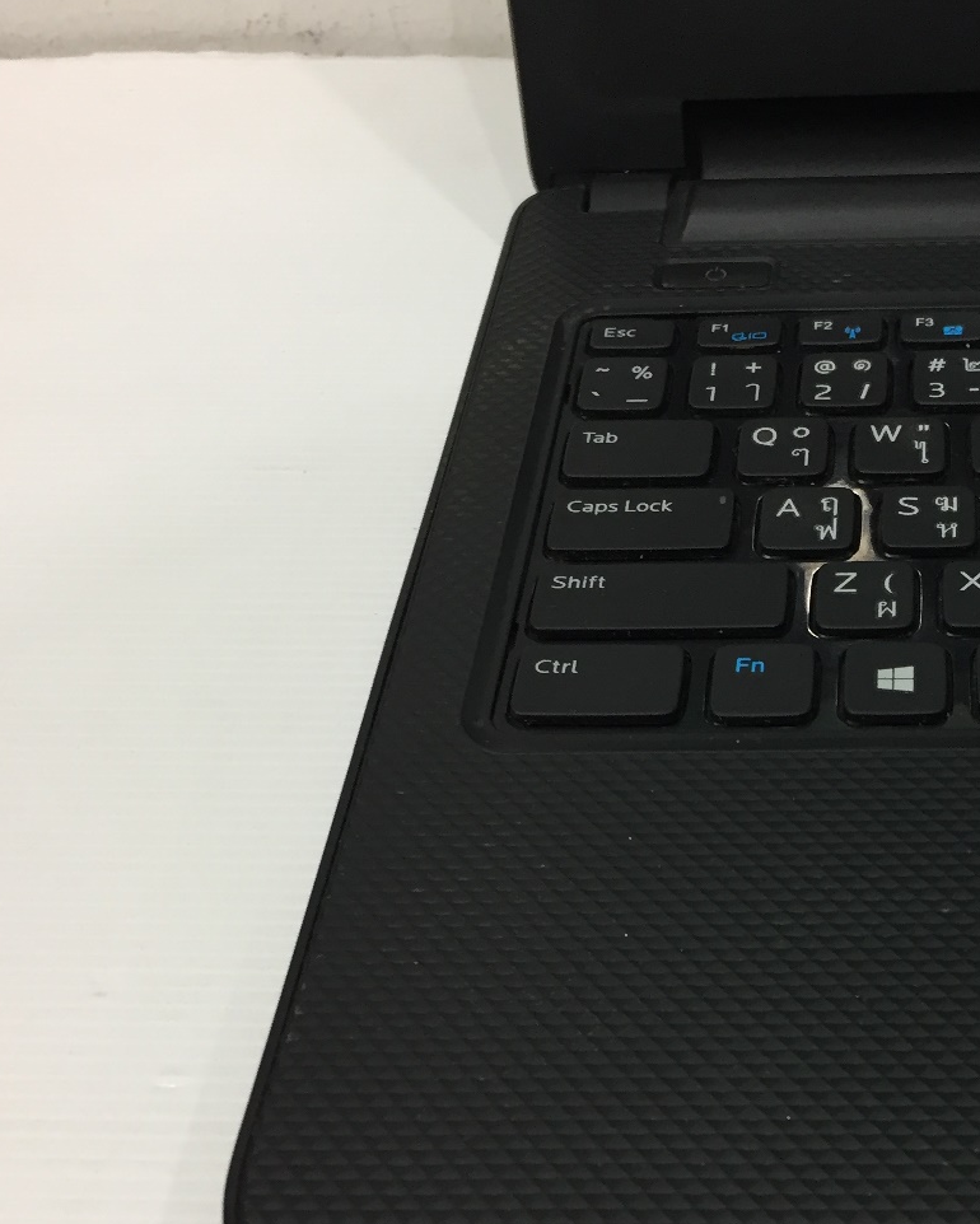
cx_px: 851
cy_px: 755
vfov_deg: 38.6
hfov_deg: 30.3
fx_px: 1740
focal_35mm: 48
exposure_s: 1/33
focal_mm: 4.15
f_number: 2.2
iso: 100
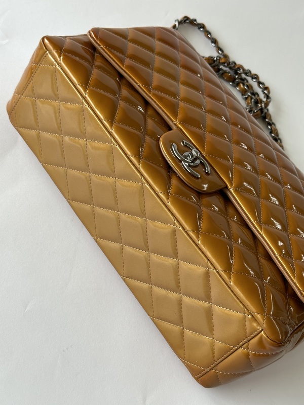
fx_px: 562
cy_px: 202
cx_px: 152
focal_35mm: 48
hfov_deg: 30.3
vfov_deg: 39.7
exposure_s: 1/99
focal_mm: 6.86
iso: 80
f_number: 1.78
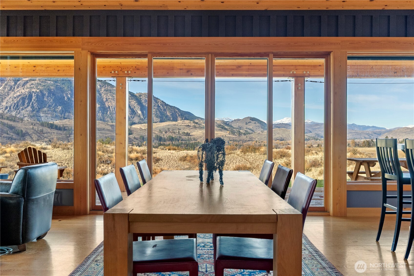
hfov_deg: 61.1
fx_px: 351
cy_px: 138
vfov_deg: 43.0
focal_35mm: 30
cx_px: 207
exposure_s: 1/50
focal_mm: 30.5
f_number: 7.1
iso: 400
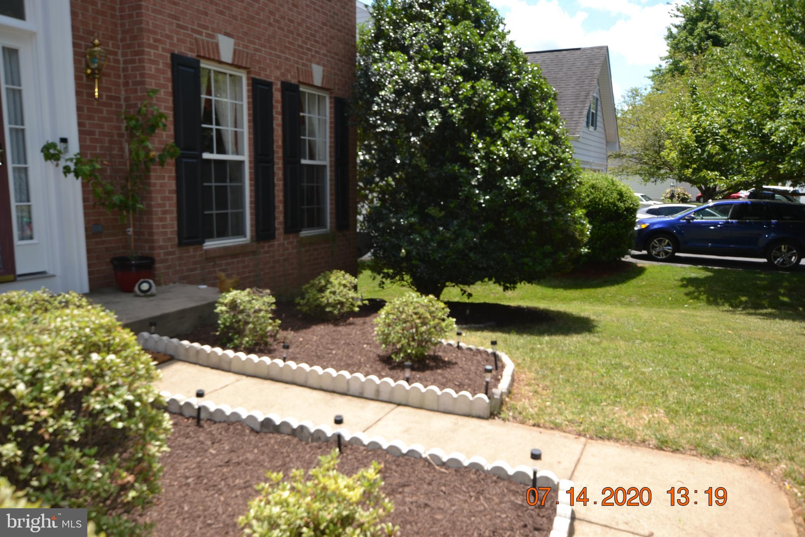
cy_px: 268
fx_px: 604
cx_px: 402
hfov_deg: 67.4
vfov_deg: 47.9
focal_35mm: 27
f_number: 6.3
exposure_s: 1/200
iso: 100
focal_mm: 18
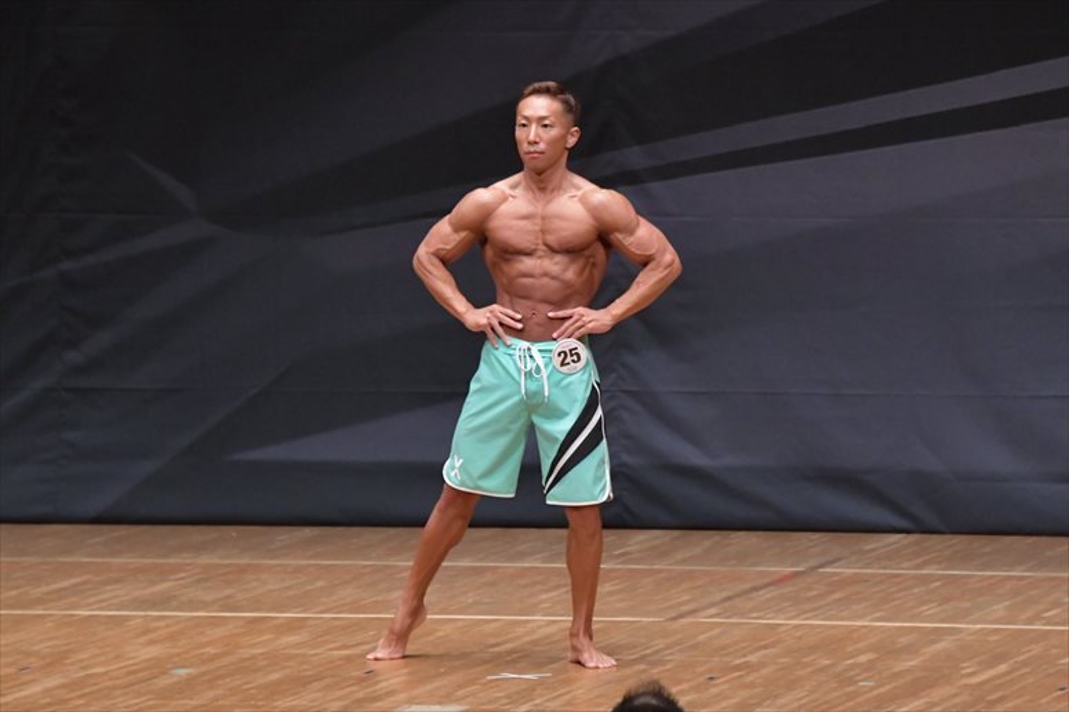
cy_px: 356
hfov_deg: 7.2
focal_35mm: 285
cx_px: 534
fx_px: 8459
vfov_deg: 4.8
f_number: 5.6
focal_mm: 190
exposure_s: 1/400
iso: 6400
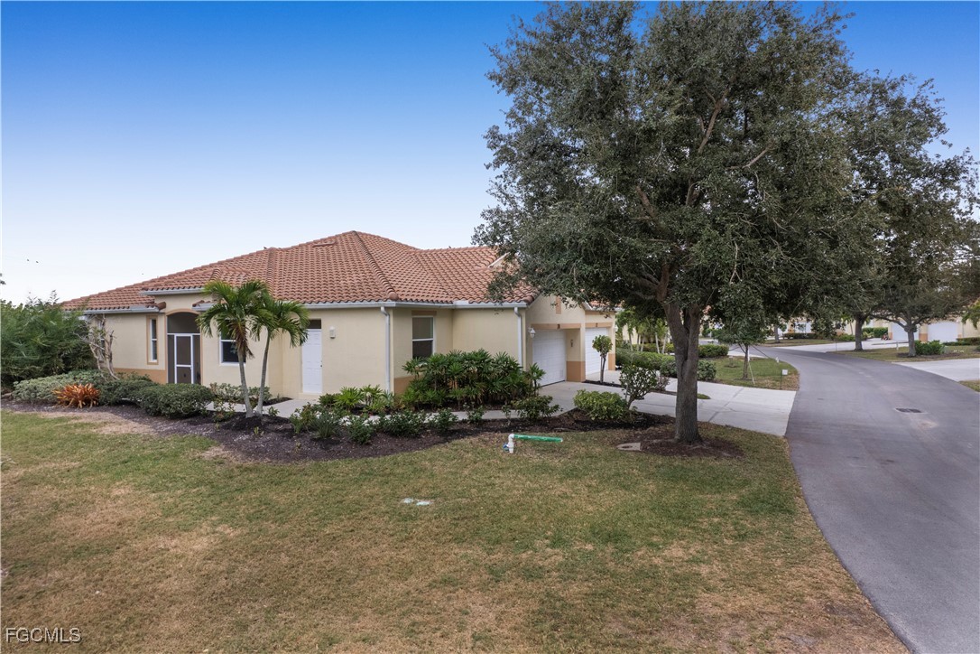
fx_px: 599
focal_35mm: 22
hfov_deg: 78.6
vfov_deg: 57.2
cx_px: 490
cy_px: 327
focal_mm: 8.38
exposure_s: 1/200
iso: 100
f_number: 2.8
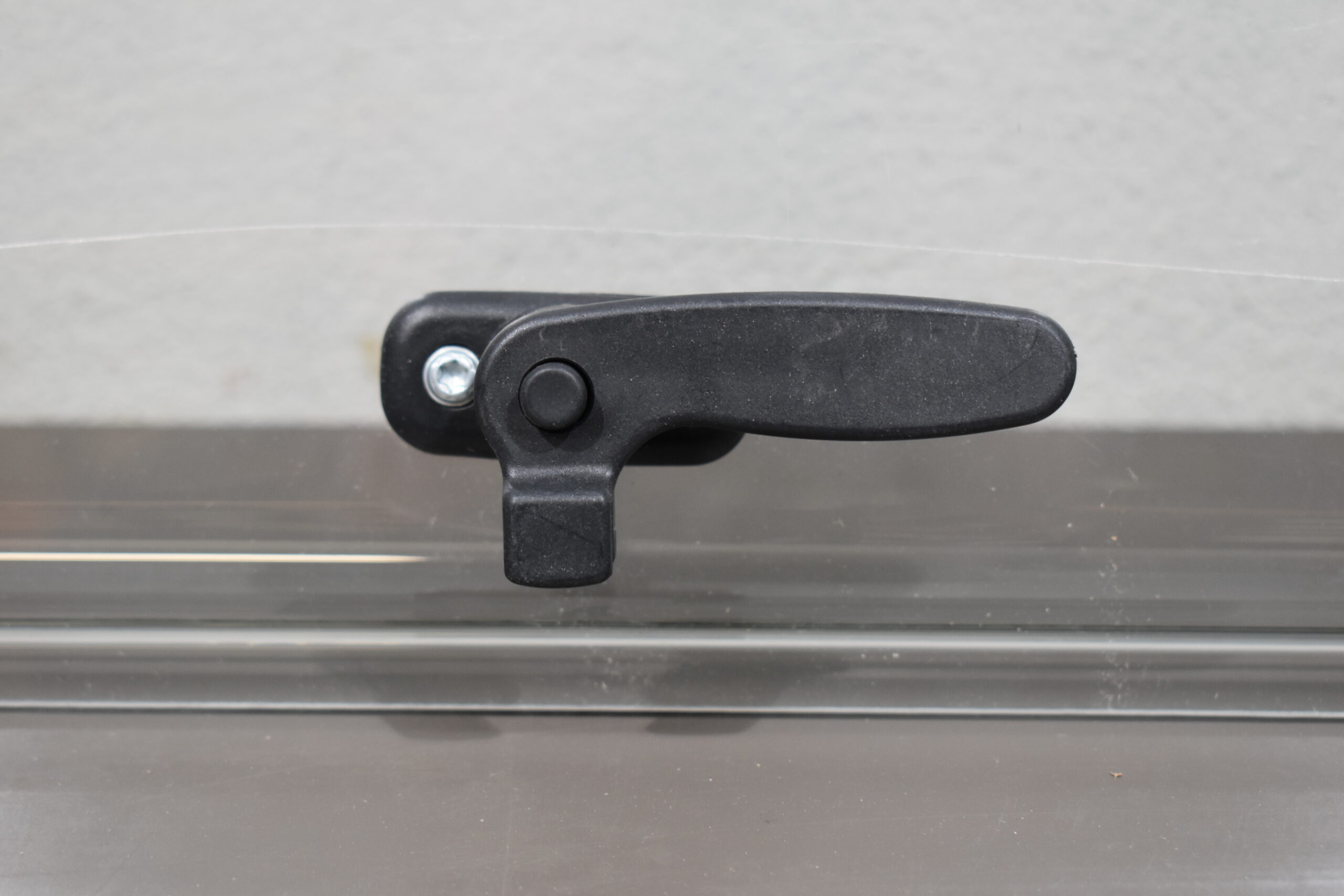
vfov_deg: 18.9
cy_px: 448
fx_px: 2688
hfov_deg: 28.1
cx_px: 672
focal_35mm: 72
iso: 800
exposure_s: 1/60
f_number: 5.6
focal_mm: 48
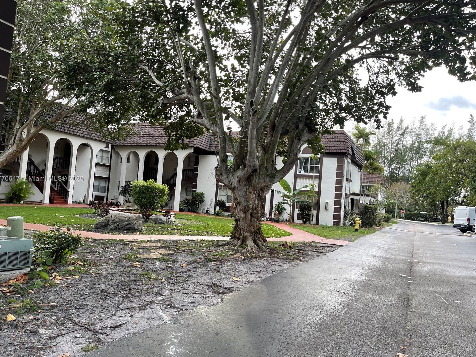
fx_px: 358
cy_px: 179
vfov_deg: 53.1
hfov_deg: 67.3
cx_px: 232
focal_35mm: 26
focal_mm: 5.1
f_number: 1.6
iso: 32
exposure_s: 1/238
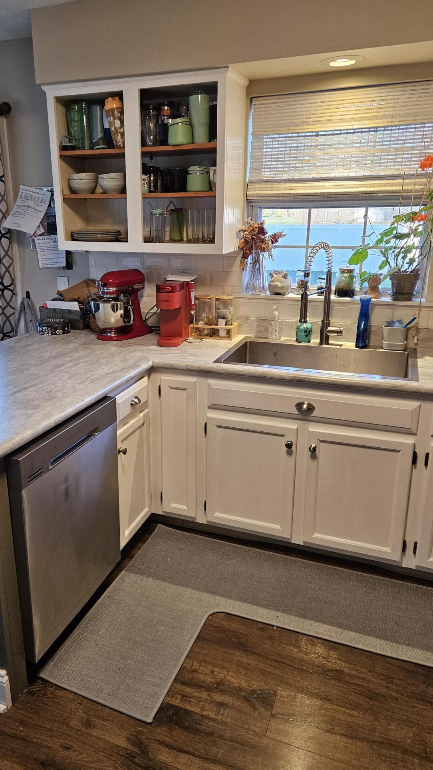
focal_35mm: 26
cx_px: 181
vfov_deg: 71.9
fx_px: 531
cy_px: 389
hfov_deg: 44.2
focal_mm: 5.4
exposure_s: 1/120
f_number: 1.8
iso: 200
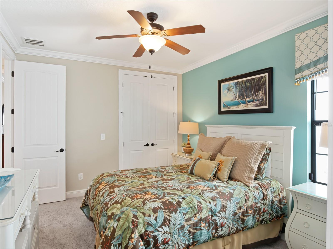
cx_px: 166
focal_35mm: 20
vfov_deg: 66.0
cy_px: 124
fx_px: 192
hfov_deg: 81.7
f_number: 8
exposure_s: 1/40
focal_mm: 10
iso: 3200
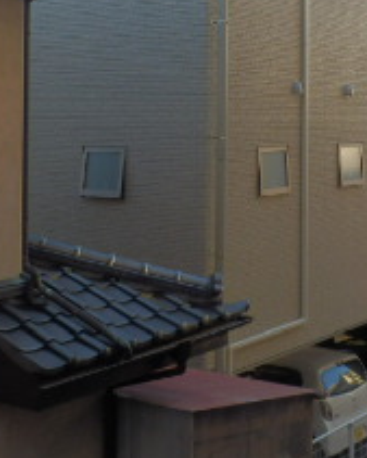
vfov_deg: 26.1
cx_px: 350
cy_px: 72
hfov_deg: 21.0
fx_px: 963
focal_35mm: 71
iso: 80
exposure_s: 1/200
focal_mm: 4.2
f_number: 3
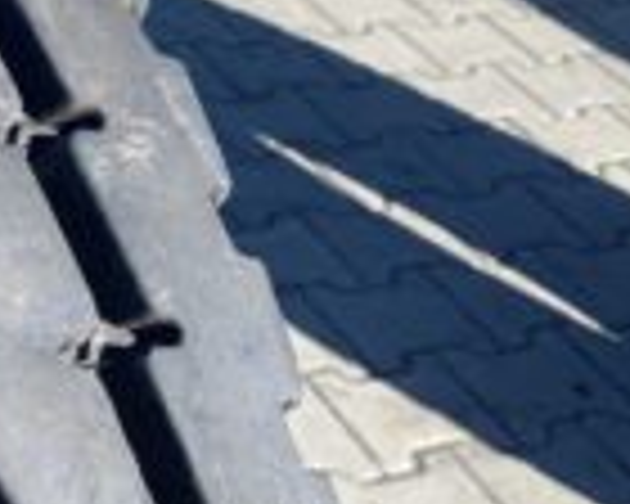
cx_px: -306
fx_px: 1454
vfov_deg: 19.6
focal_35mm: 78
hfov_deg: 20.9
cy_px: 182
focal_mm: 4.25
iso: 32
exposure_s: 1/1170
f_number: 1.8
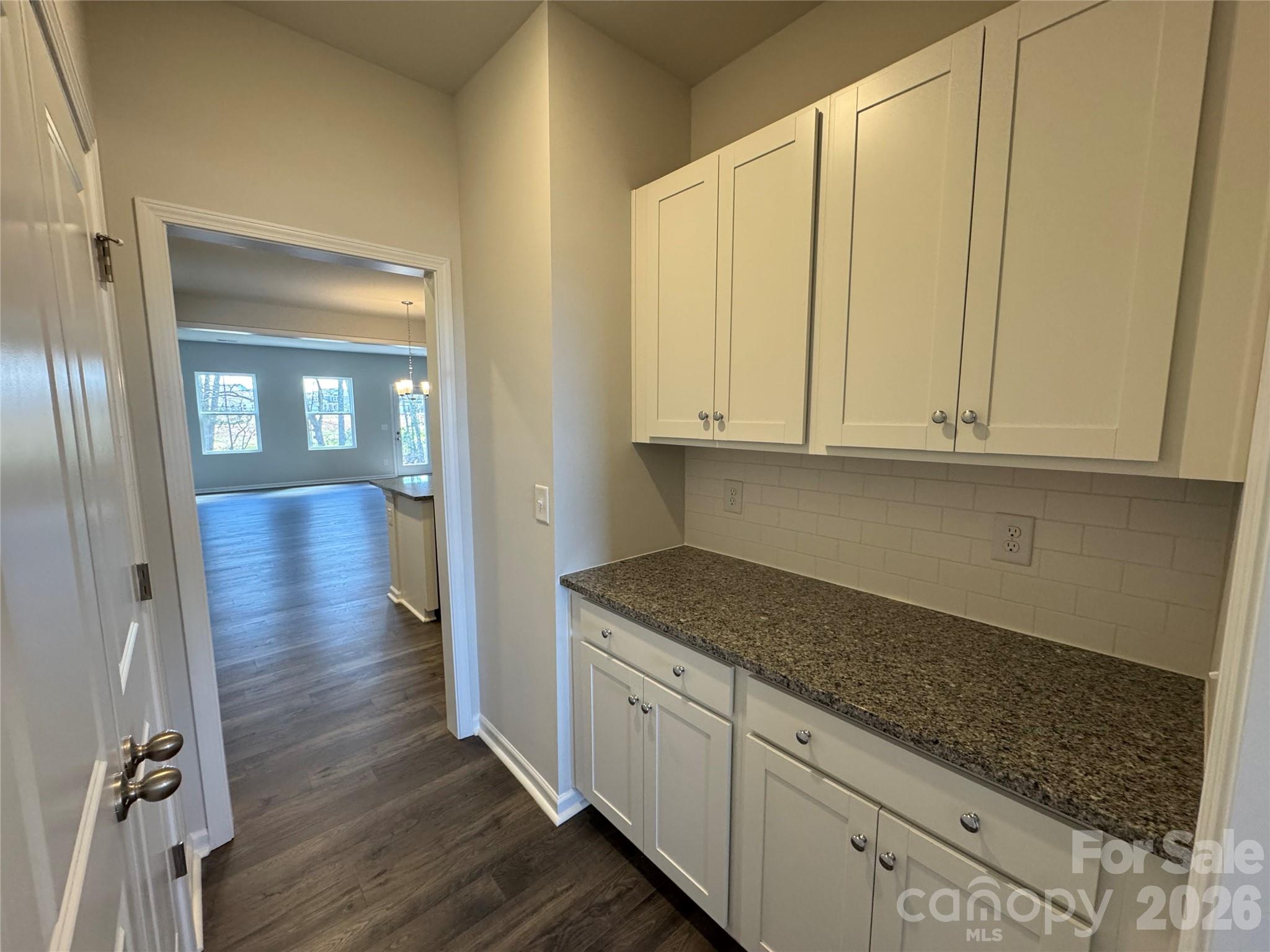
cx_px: 635
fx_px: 514
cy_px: 476
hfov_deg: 102.1
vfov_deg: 85.7
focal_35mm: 14
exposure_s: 1/120
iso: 250
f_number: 2.2
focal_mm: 2.22
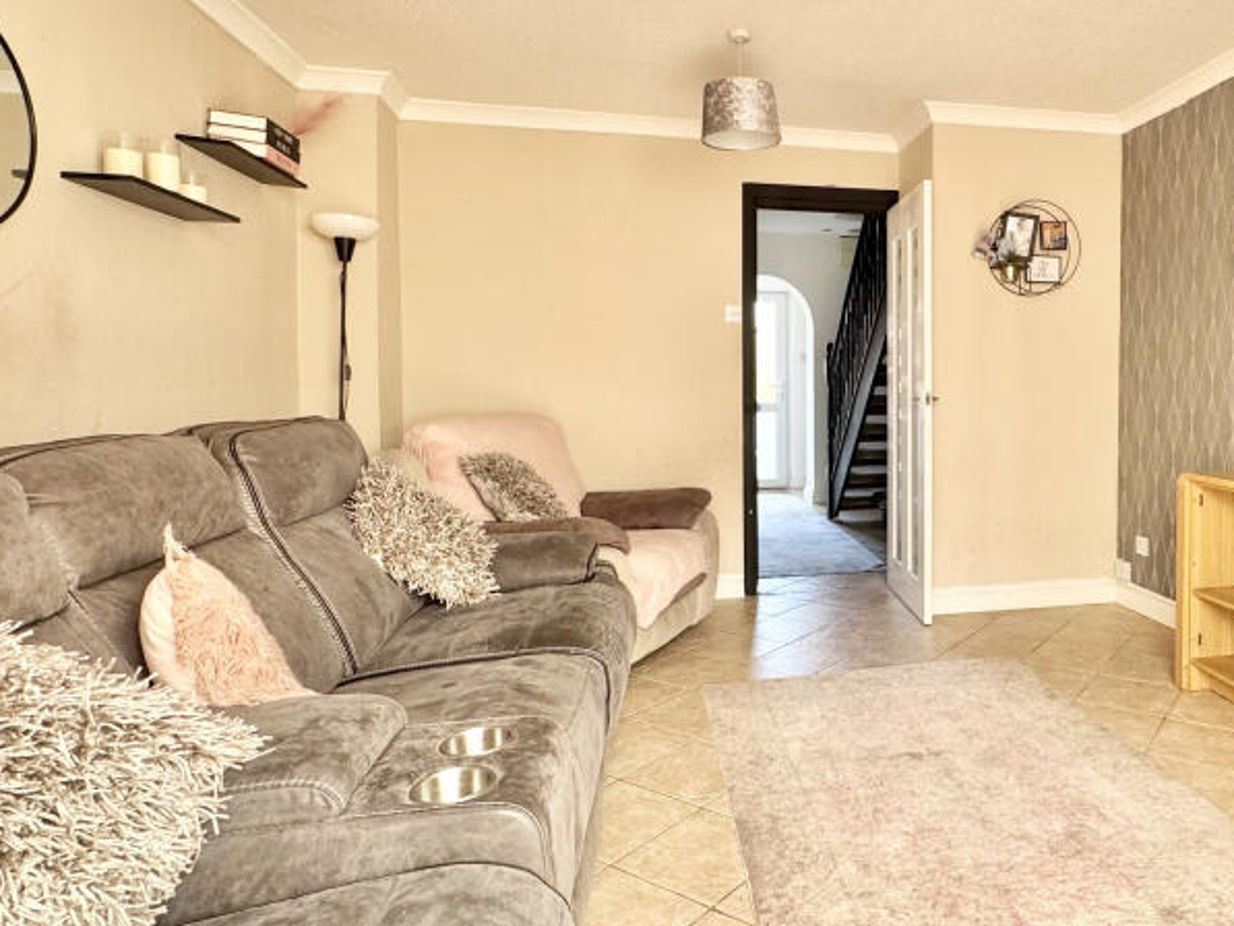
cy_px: 409
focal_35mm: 24
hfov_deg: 68.6
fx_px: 856
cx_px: 868
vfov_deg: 56.7
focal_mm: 2.22
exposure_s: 1/99
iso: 200
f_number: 2.2
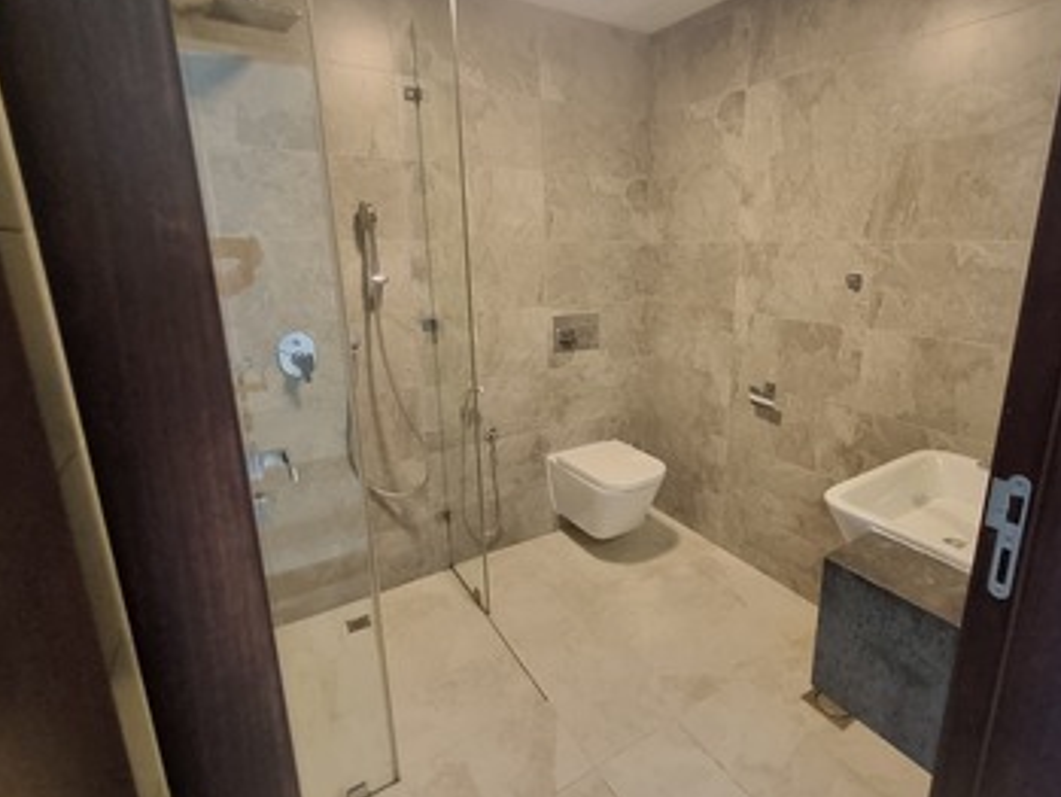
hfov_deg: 90.2
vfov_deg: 74.7
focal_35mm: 17
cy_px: 379
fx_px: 521
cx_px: 619
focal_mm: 1.74
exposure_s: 1/33
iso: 400
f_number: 2.2
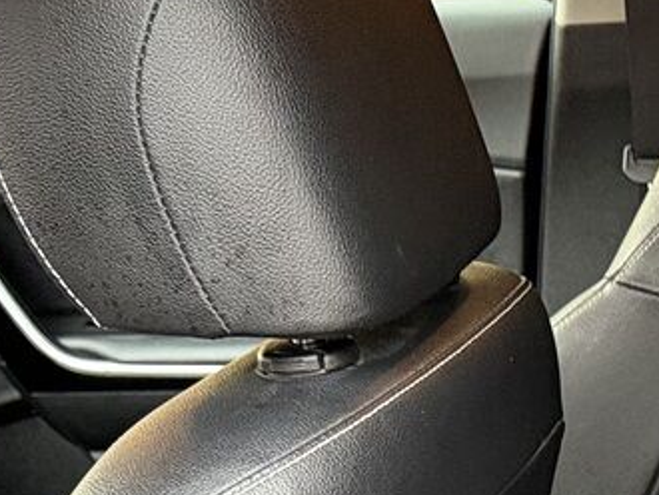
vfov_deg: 10.9
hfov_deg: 15.0
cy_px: 1002
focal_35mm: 124
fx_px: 2362
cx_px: 912
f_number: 1.78
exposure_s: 1/60
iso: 400
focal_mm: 6.76
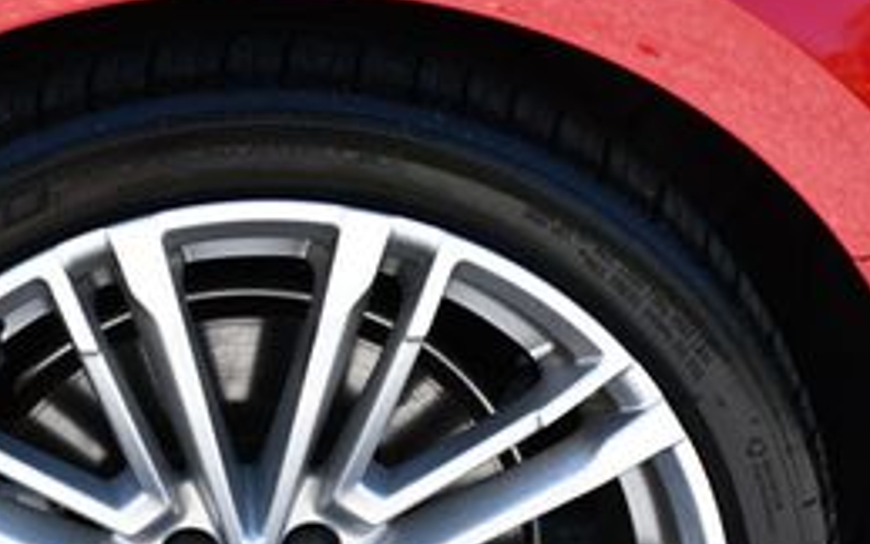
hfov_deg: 18.7
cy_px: 615
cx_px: 225
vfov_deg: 11.6
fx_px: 2632
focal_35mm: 111
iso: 200
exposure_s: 1/250
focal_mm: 22
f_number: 5.6
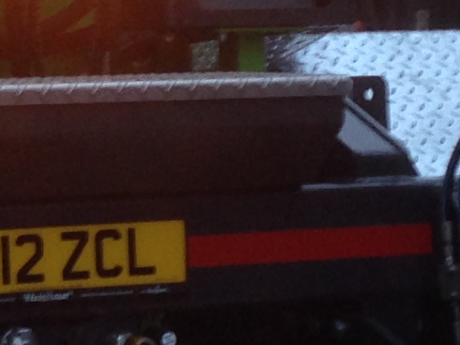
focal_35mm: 220
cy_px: -61
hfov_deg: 8.9
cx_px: -99
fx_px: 2922
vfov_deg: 6.7
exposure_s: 1/20
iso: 50
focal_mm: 4.12
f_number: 2.4
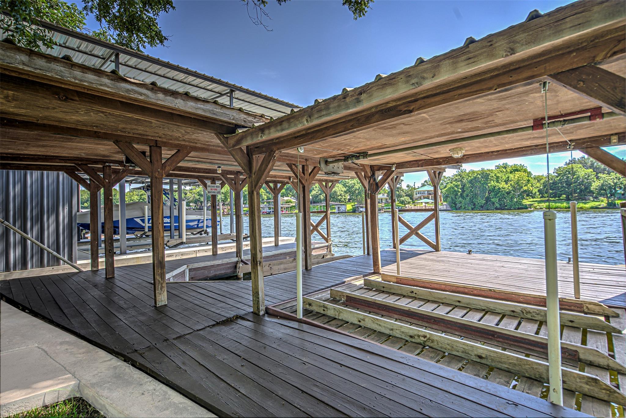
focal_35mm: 16
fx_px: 278
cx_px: 313
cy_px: 209
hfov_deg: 96.7
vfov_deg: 73.8
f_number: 9
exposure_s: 1/200
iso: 400
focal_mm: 16
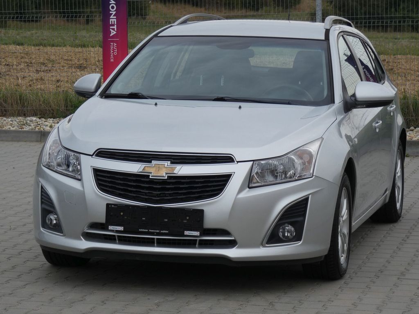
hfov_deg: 15.4
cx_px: 210
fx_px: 1549
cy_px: 157
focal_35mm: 128
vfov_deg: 11.6
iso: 80
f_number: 5.6
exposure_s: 1/320
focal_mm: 22.9
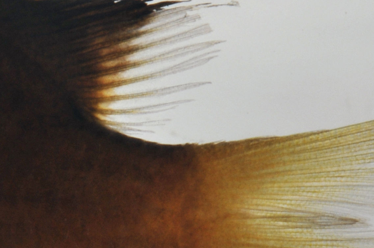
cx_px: -32
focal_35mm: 596
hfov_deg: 3.5
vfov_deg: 2.3
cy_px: 210
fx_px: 6184
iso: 200
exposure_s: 1/60
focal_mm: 105
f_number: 36
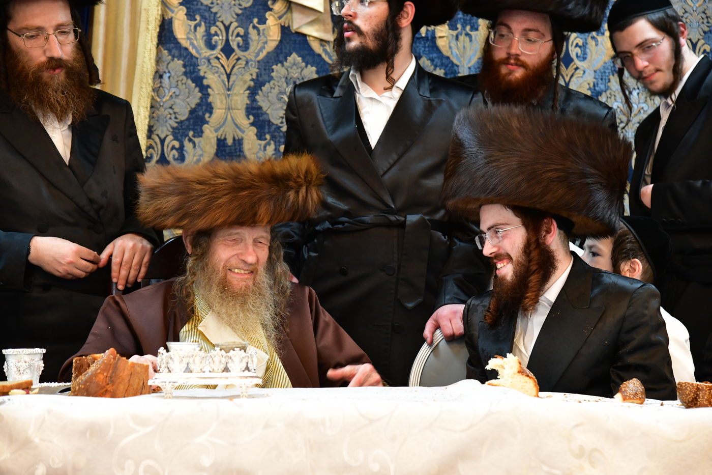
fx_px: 1701
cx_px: 356
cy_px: 238
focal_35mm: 86
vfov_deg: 15.9
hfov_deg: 23.6
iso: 4000
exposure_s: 1/100
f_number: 5.6
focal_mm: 86
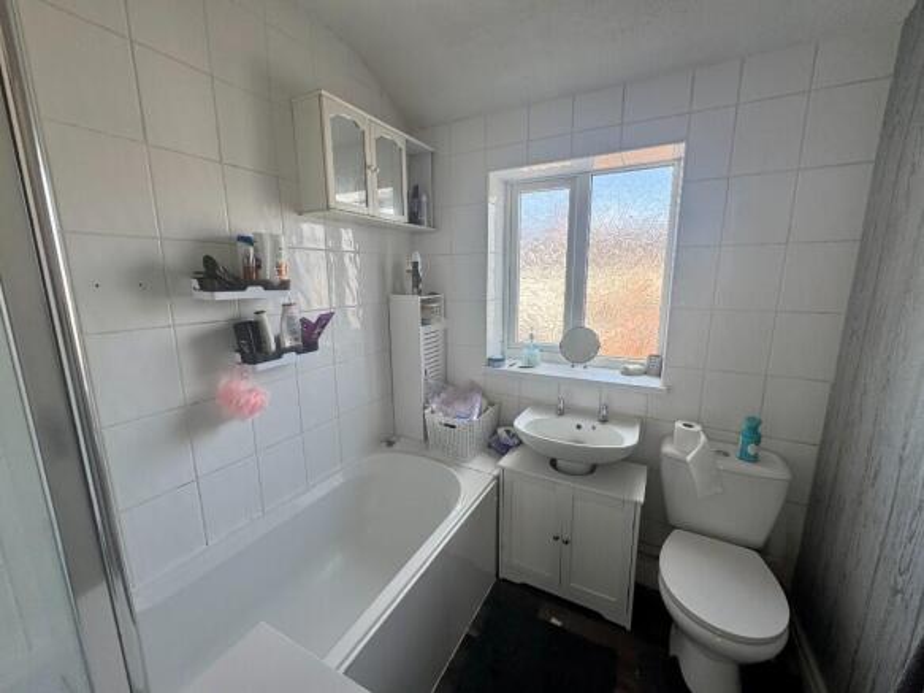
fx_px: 374
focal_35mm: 14
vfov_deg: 85.7
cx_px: 462
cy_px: 346
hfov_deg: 102.1
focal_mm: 2.22
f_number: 2.2
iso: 40
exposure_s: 1/174
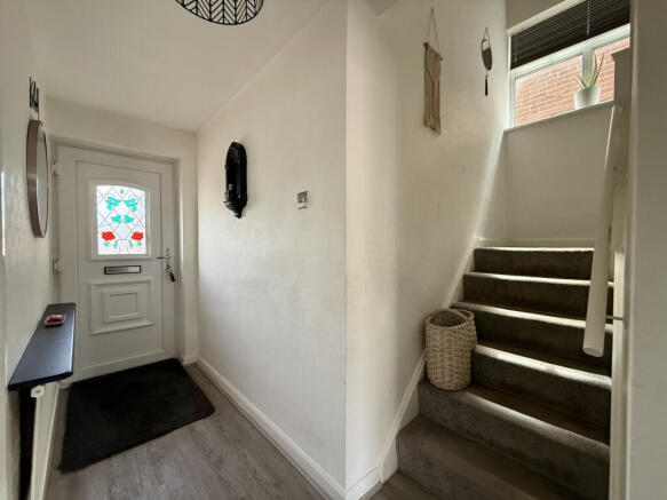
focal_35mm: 14
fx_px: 270
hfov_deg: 102.1
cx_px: 334
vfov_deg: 85.7
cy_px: 250
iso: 320
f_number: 2.2
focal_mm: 2.22
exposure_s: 1/100
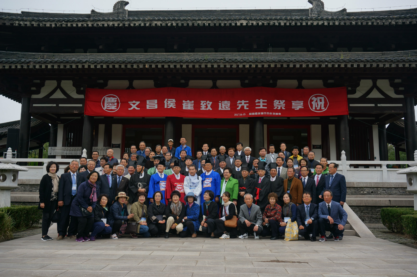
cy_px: 138
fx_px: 364
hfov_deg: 59.5
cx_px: 208
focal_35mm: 32
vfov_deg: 41.6
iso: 100
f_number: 5.6
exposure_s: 1/250
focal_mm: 21
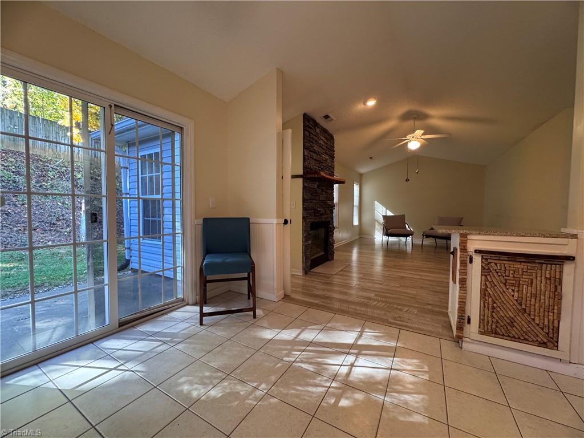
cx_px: 292
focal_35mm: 14
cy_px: 219
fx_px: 236
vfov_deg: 85.7
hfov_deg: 102.1
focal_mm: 2.22
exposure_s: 1/60
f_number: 2.2
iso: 250
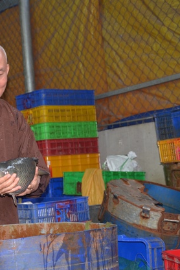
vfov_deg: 24.8
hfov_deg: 16.5
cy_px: 131
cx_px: 21
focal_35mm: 82
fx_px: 613
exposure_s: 1/60
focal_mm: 35
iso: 640
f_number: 4.5
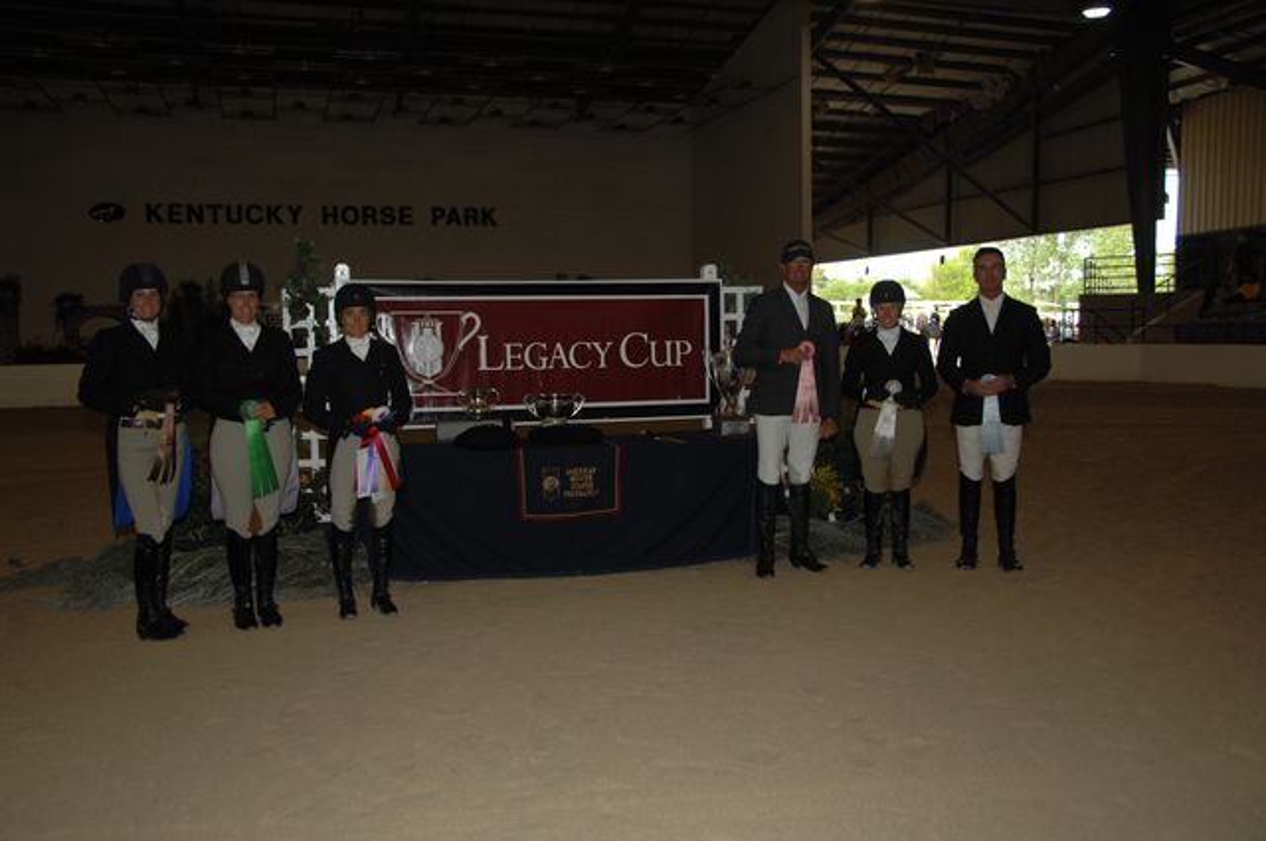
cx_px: 633
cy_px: 420
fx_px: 1159
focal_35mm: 33
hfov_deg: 57.3
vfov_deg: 39.9
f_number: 3.8
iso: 200
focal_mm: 22
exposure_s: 1/125
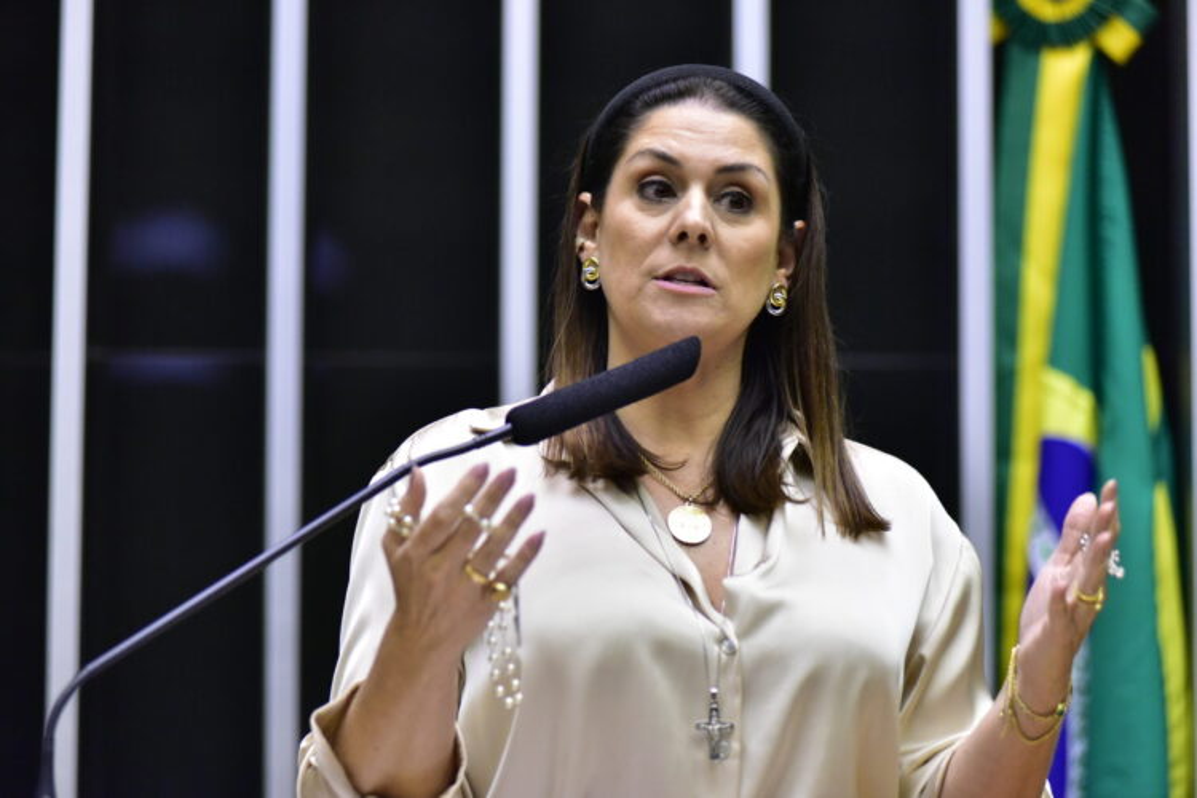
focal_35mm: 145
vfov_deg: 9.5
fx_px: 4821
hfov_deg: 14.2
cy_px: 399
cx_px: 598
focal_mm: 145
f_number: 3.2
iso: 4000
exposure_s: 1/160
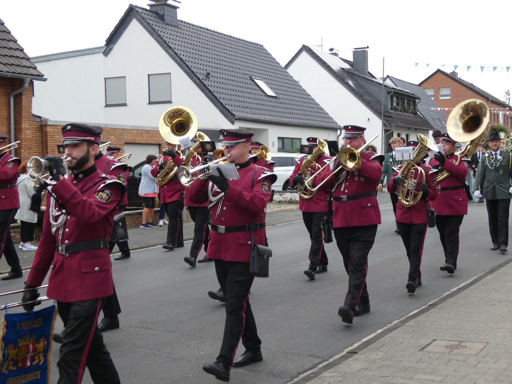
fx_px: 740
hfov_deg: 38.2
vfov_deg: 29.1
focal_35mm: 50
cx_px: 256
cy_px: 192
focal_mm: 9
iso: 250
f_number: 3.9
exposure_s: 1/125
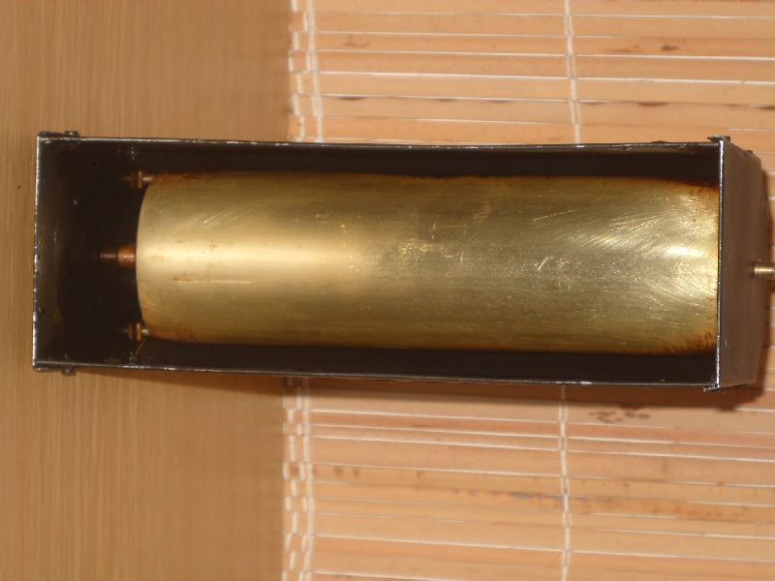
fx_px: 3246
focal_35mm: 145
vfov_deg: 10.2
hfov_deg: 13.6
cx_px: 388
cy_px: 290
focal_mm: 24.03
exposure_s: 1/60
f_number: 6.7
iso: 100
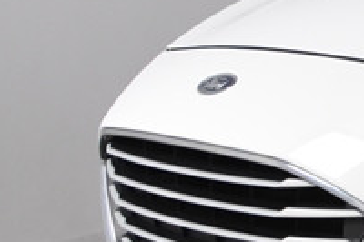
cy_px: 128
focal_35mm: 169
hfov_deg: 10.4
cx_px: 885
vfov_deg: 8.1
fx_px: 1707
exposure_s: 1/100
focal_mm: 22
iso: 1600
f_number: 5
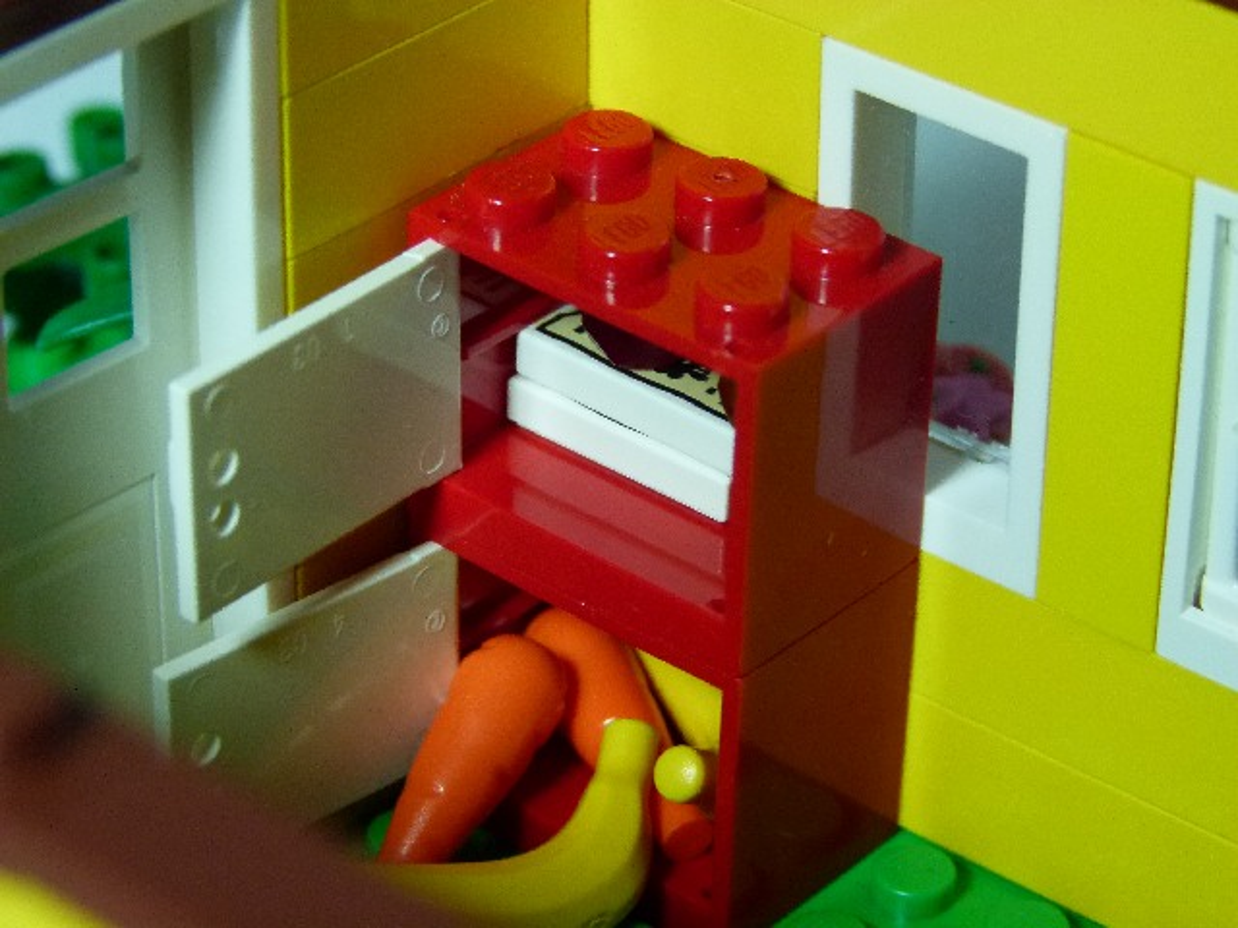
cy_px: 464
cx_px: 619
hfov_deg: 15.4
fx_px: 4578
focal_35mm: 128
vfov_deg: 11.6
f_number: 3.6
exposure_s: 1/80
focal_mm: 23
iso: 250
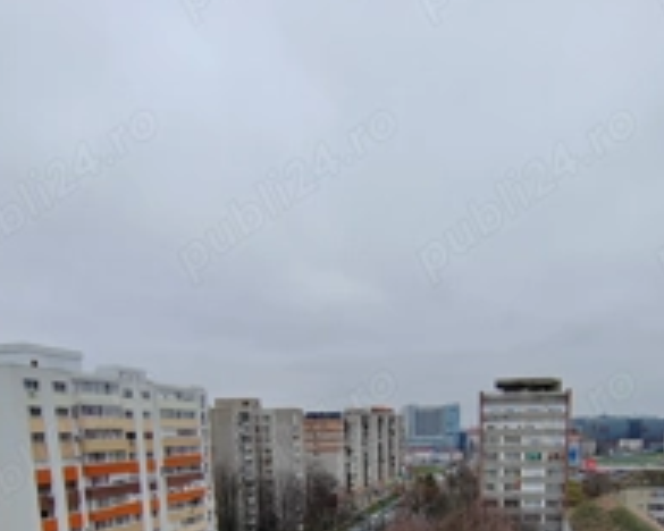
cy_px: 507
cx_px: 405
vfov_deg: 47.5
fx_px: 511
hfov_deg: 65.3
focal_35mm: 26
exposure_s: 1/560
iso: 100
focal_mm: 2.16
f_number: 2.2
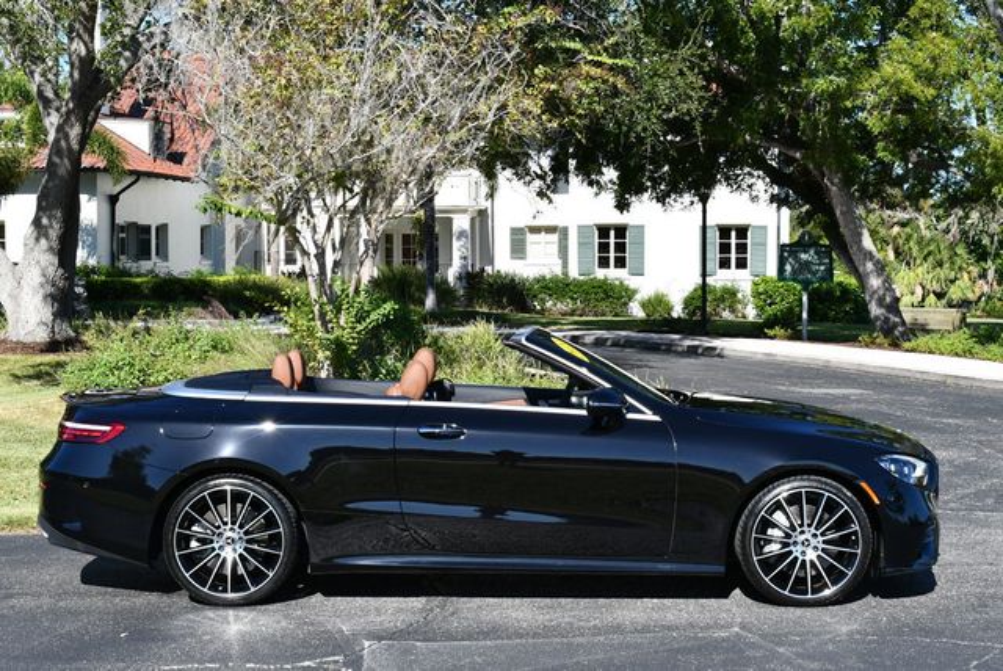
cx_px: 502
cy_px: 336
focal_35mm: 64
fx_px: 1785
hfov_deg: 31.4
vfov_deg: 21.3
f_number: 8
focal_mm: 32
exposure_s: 1/250
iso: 110
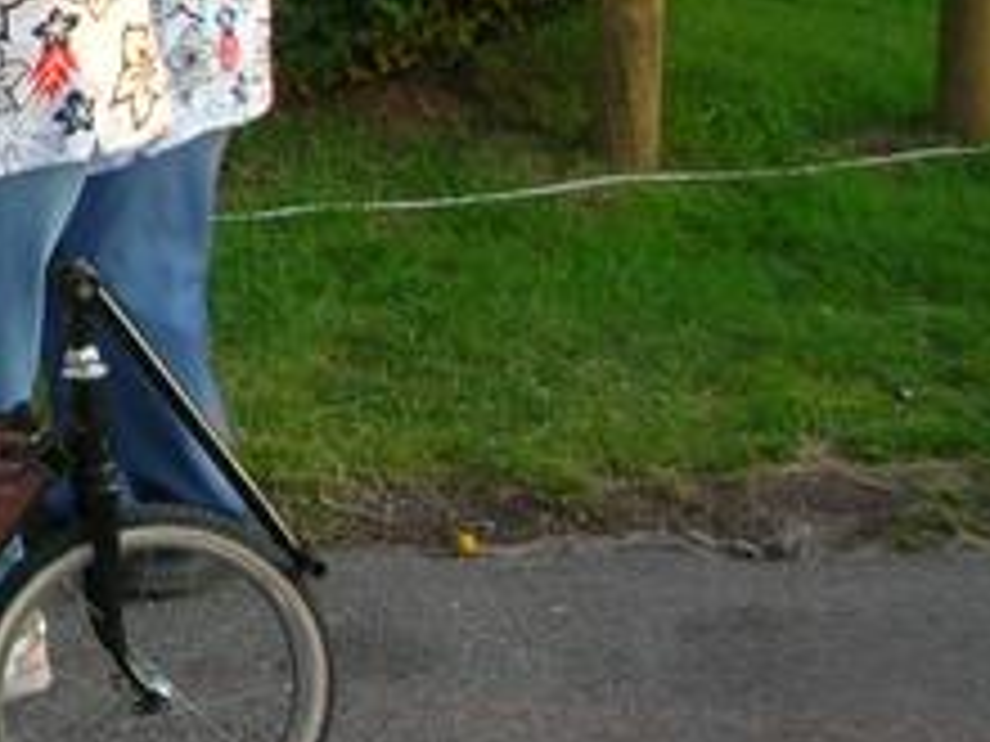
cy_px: -4
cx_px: -405
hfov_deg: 17.7
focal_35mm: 102
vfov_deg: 14.3
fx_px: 2917
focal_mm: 5.8
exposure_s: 1/47.5
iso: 50
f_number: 2.8
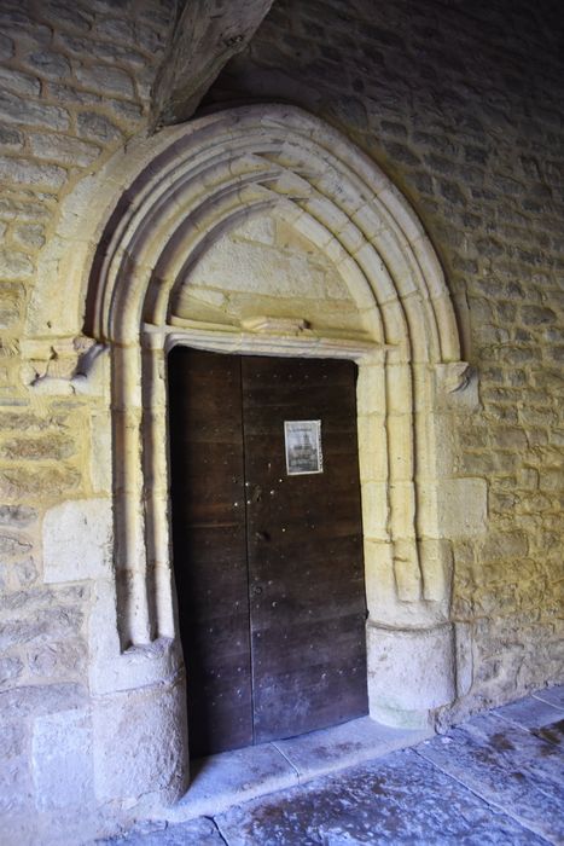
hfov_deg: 53.2
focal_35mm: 24
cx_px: 282
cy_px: 423
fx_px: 564
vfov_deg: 73.7
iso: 1100
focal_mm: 16
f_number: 4
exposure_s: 1/60
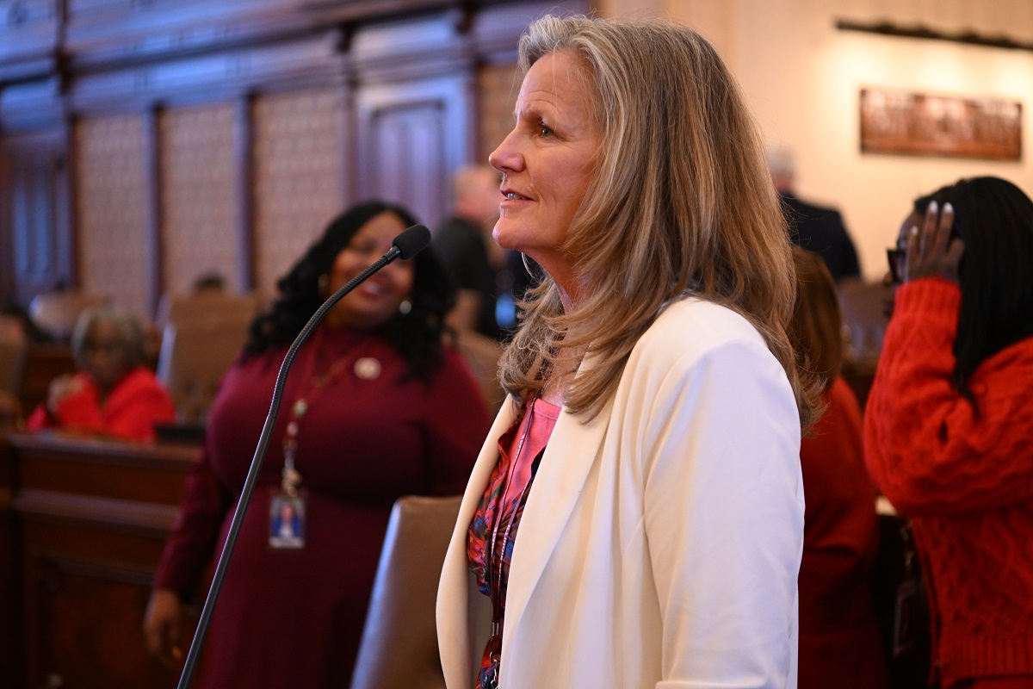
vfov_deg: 19.5
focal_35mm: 70
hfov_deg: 28.8
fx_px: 2008
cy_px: 344
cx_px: 516
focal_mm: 70
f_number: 2.8
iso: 3200
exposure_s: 1/200
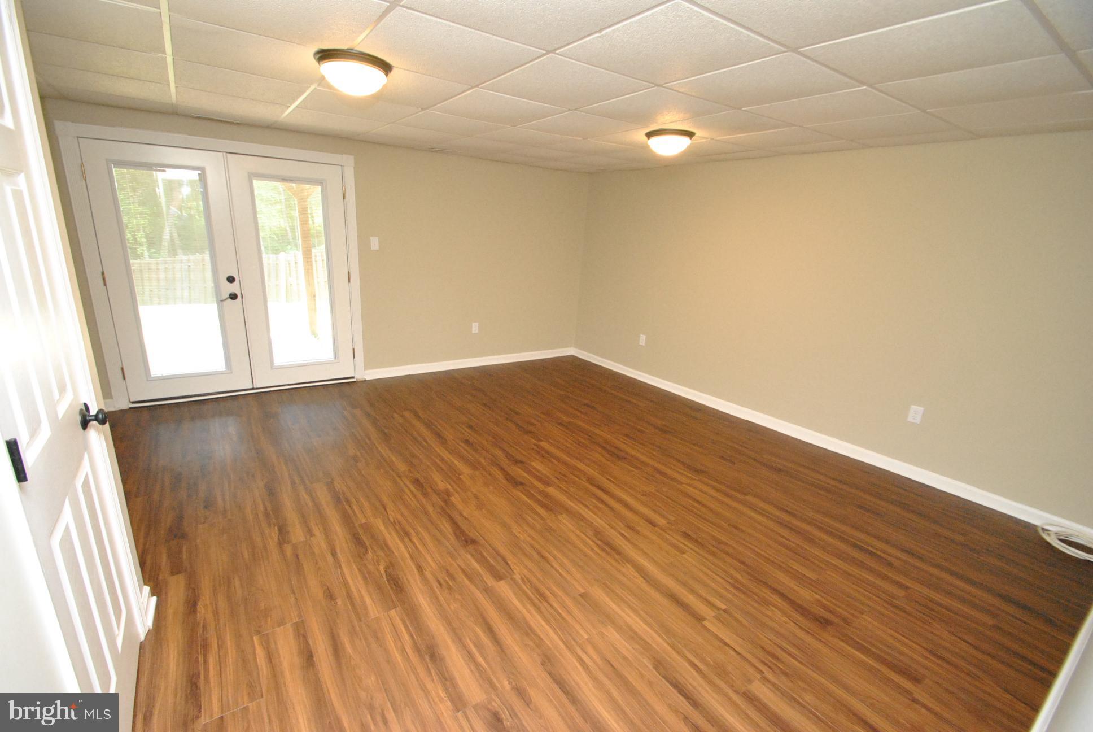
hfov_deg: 100.3
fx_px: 456
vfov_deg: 77.5
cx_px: 546
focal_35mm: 15
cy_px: 366
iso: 1600
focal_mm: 10
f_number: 4.5
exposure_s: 1/60
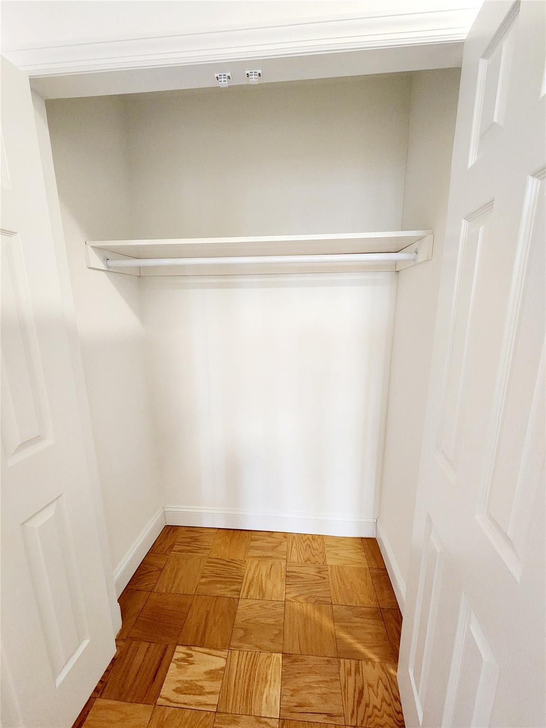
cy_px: 364
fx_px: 273
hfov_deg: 89.9
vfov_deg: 106.2
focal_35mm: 13
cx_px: 273
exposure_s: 1/40
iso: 400
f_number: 2.2
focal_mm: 2.2
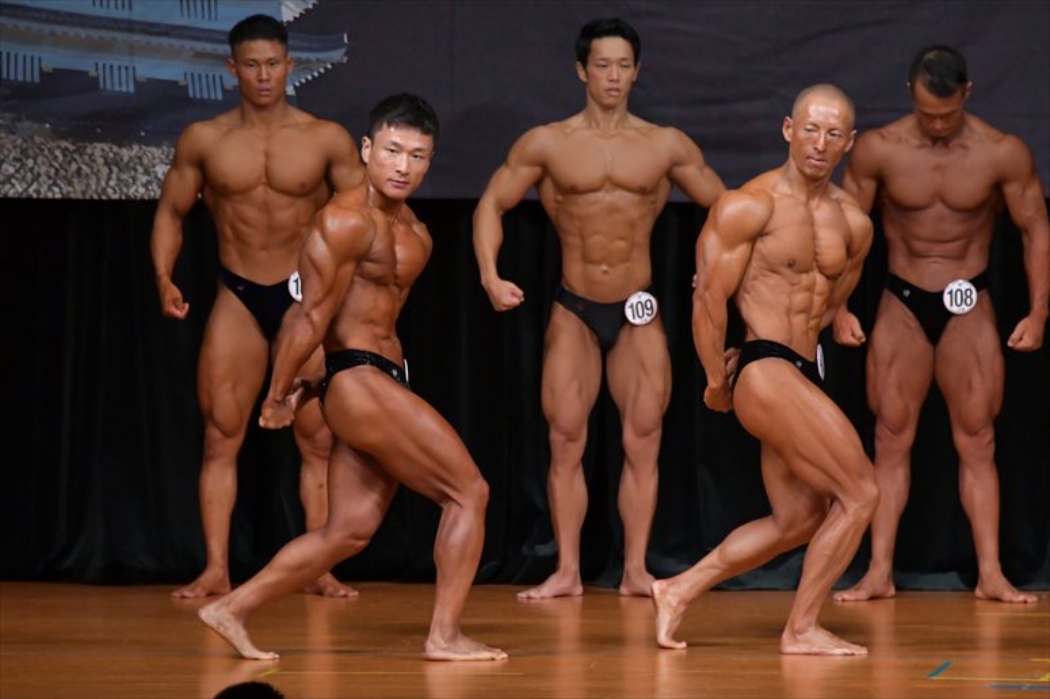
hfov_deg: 6.5
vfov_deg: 4.4
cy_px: 350
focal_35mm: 315
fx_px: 9183
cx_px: 525
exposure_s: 1/400
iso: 4000
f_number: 5.6
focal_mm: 210
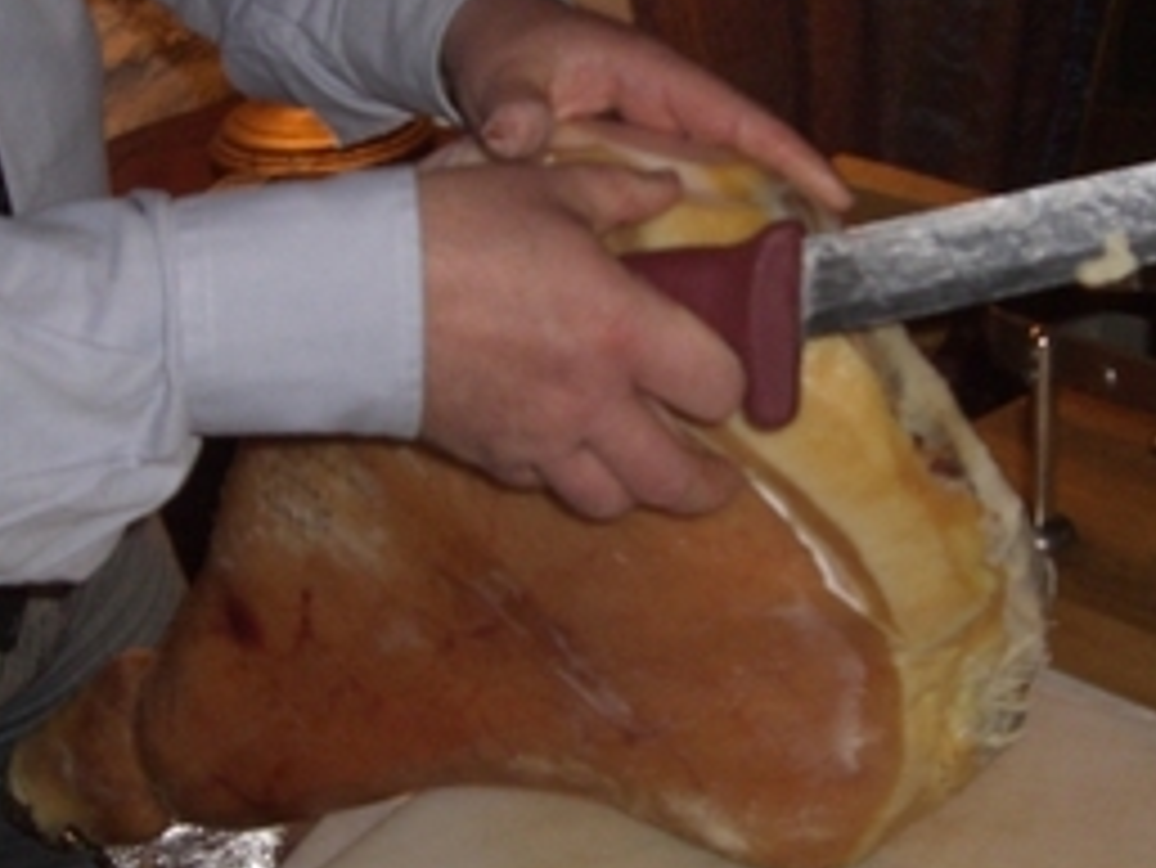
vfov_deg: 19.9
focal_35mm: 74
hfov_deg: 26.2
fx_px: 2472
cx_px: 742
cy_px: 403
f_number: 2.7
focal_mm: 6.2
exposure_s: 1/60
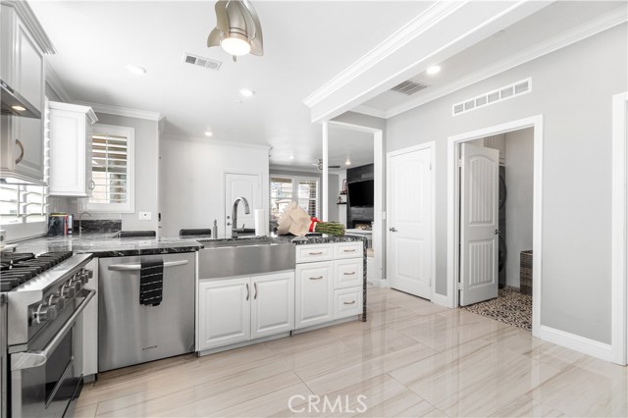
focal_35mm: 15
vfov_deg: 77.3
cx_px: 314
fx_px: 262
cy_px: 209
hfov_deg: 100.4
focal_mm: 10
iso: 320
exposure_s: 1/25
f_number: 7.1
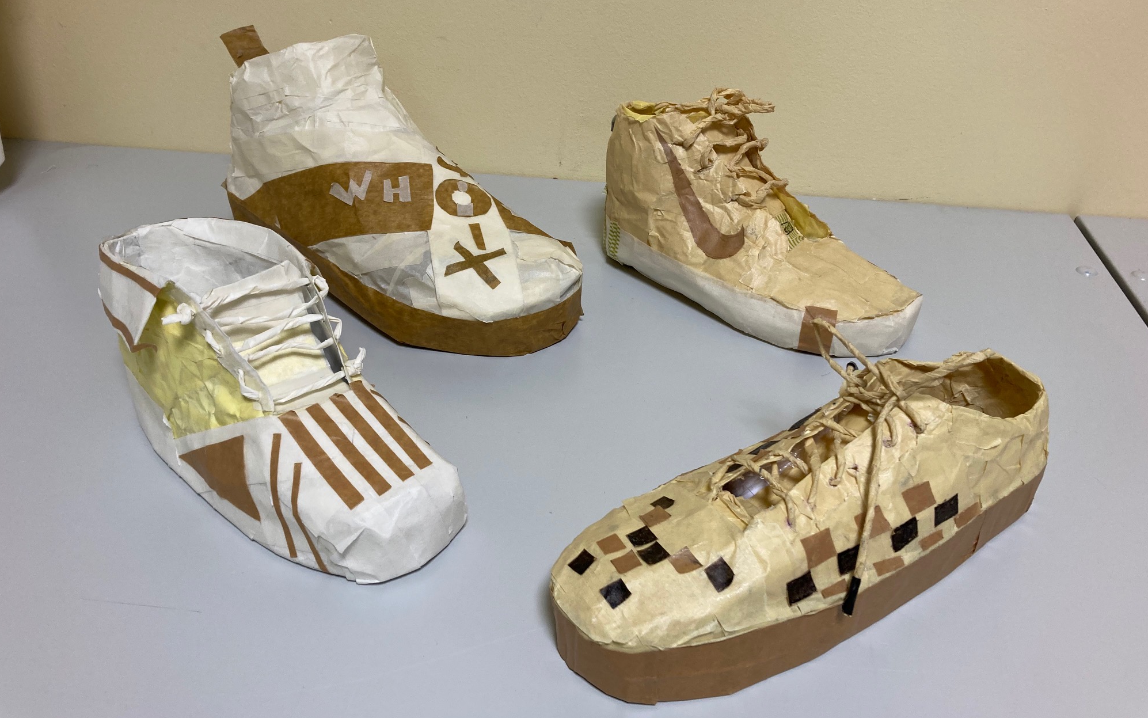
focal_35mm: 30
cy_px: 322
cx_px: 573
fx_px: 939
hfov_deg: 62.9
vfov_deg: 41.8
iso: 64
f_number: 1.8
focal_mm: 3.99
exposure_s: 1/50
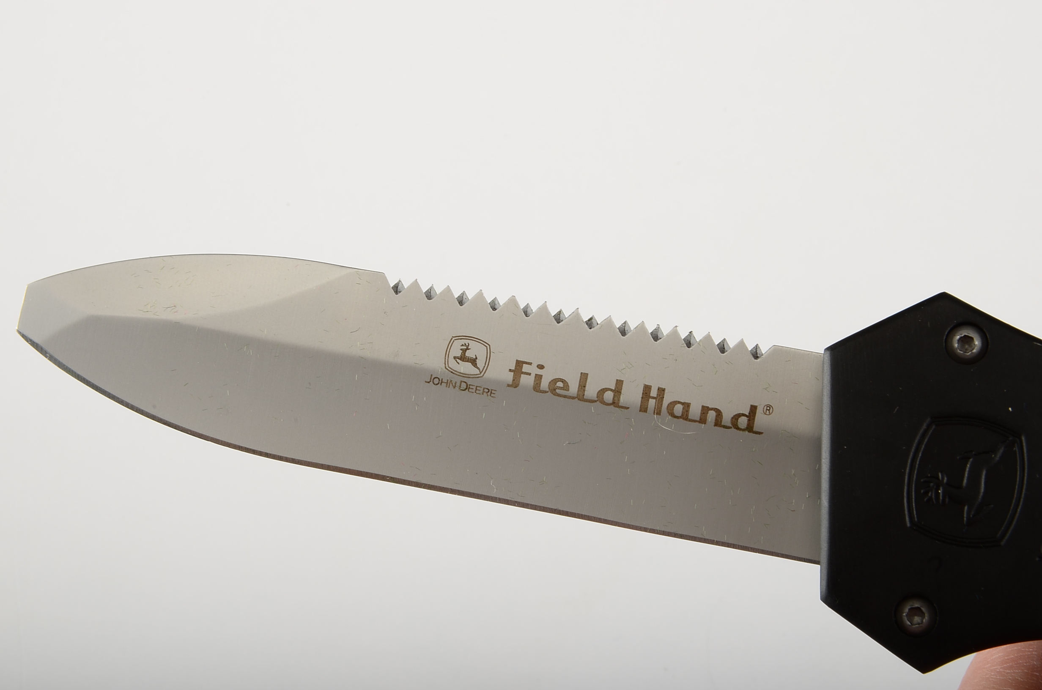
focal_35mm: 120
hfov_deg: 17.1
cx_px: 521
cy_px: 345
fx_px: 3466
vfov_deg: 11.4
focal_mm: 80
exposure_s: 1/250
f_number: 22
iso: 100
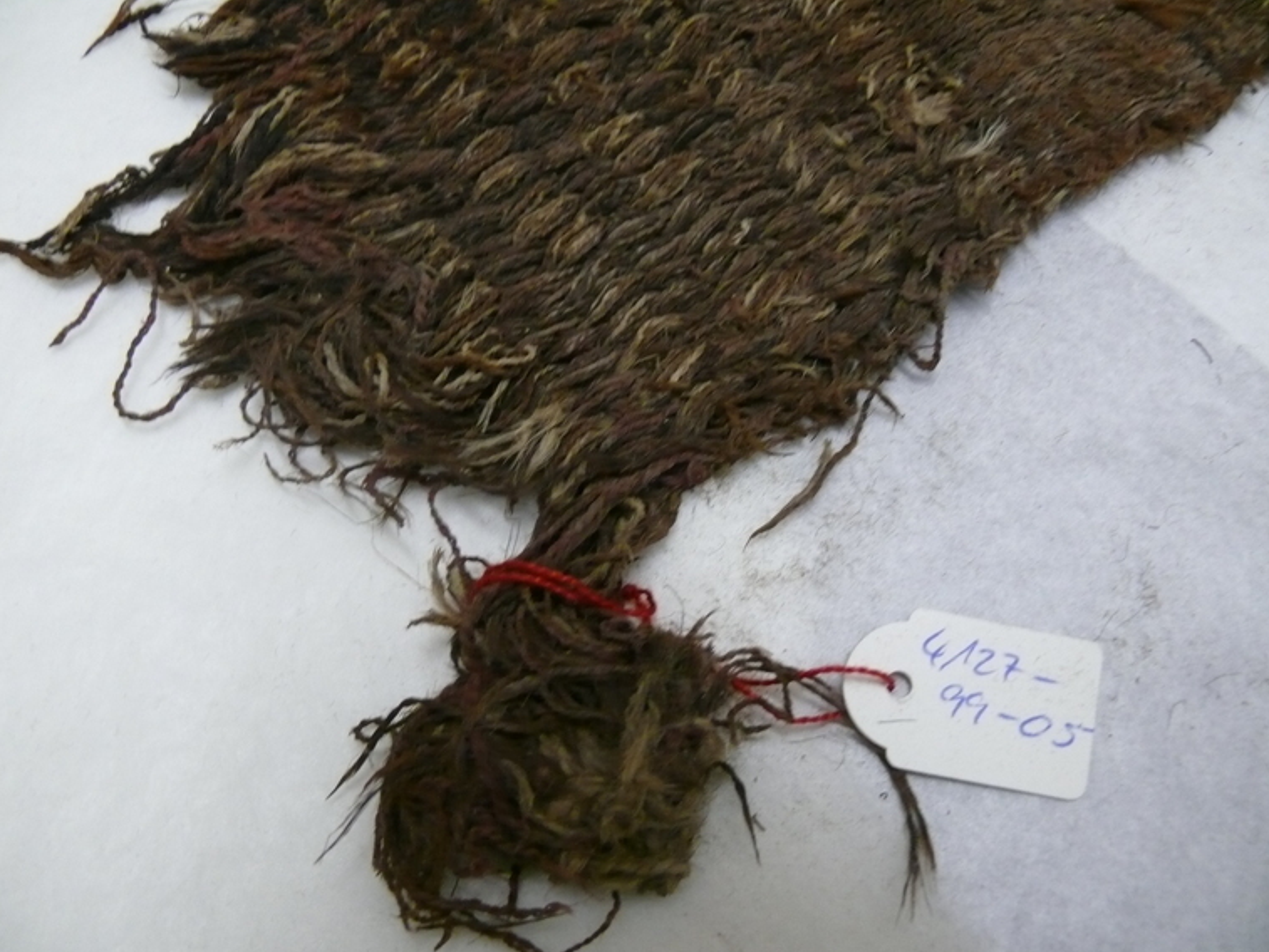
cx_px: 629
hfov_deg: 50.1
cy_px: 494
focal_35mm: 37
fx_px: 1357
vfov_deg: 38.7
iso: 400
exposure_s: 1/20
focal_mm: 7.4
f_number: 2.8
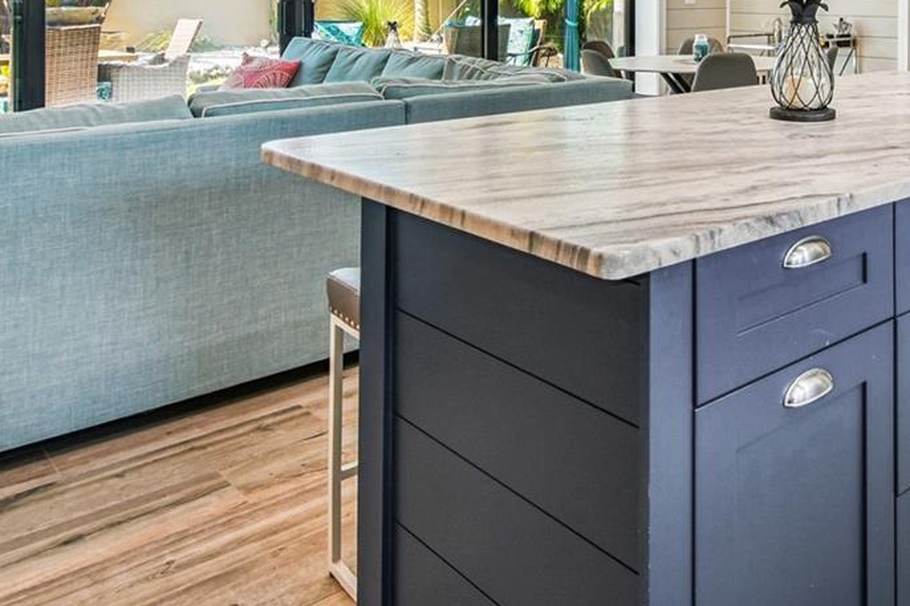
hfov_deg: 51.9
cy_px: 21
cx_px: 692
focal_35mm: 35
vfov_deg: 34.9
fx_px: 884
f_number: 7.1
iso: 100
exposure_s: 1/25
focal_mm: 10
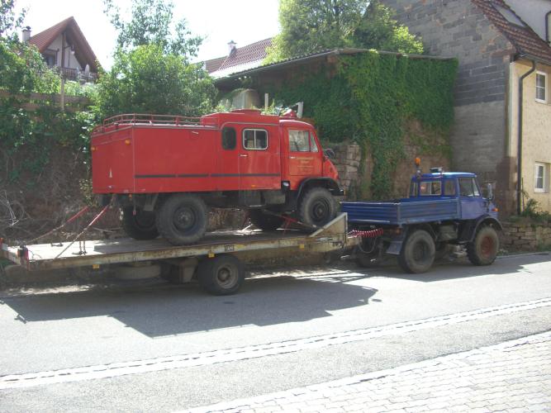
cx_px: 276
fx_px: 605
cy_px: 206
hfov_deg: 49.0
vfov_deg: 37.7
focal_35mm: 38
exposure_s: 1/320
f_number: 2.8
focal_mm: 7.9
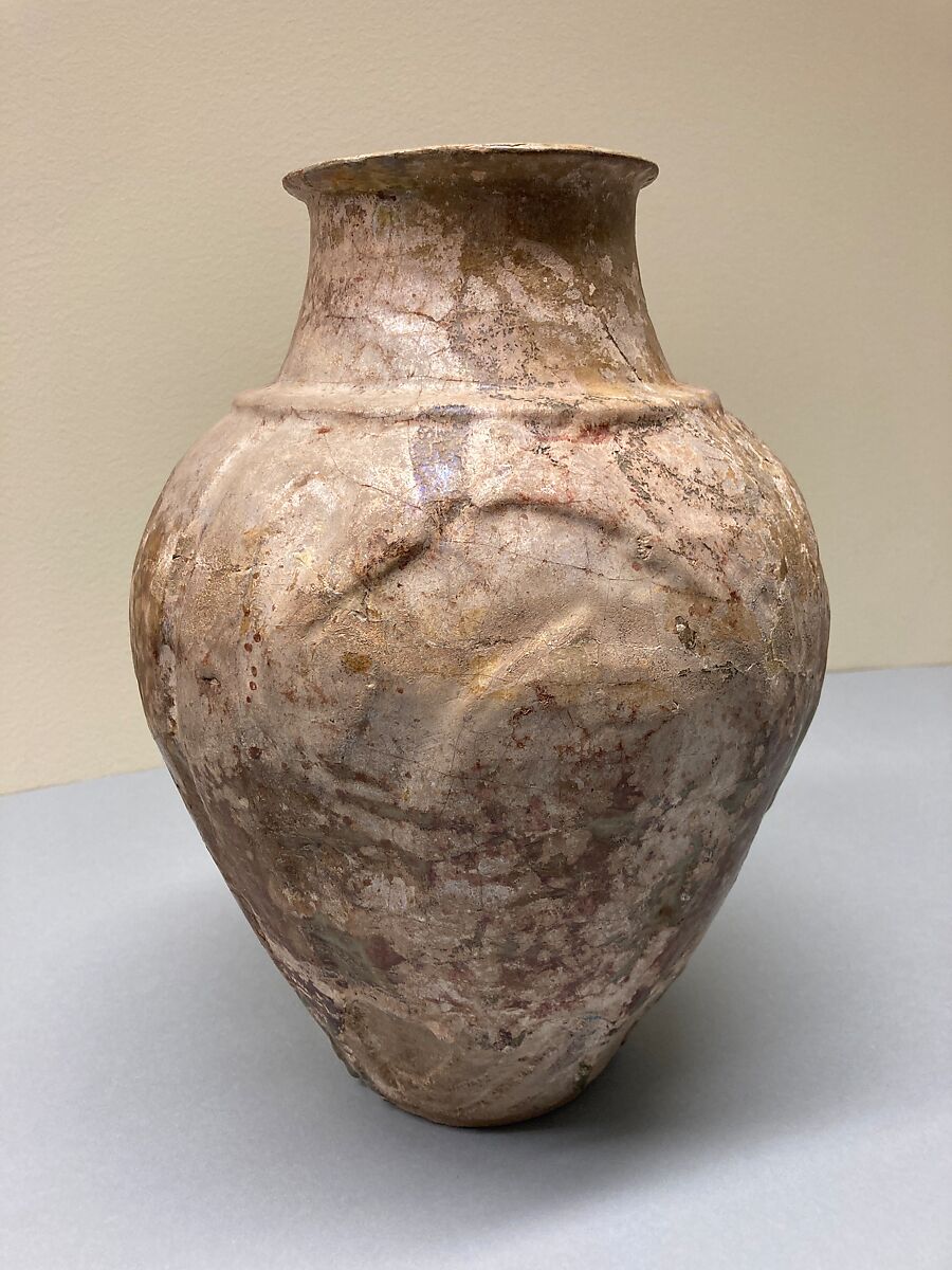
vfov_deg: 63.4
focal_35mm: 28
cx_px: 476
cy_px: 635
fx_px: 1027
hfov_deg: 49.7
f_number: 1.8
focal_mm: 3.99
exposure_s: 1/60
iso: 80
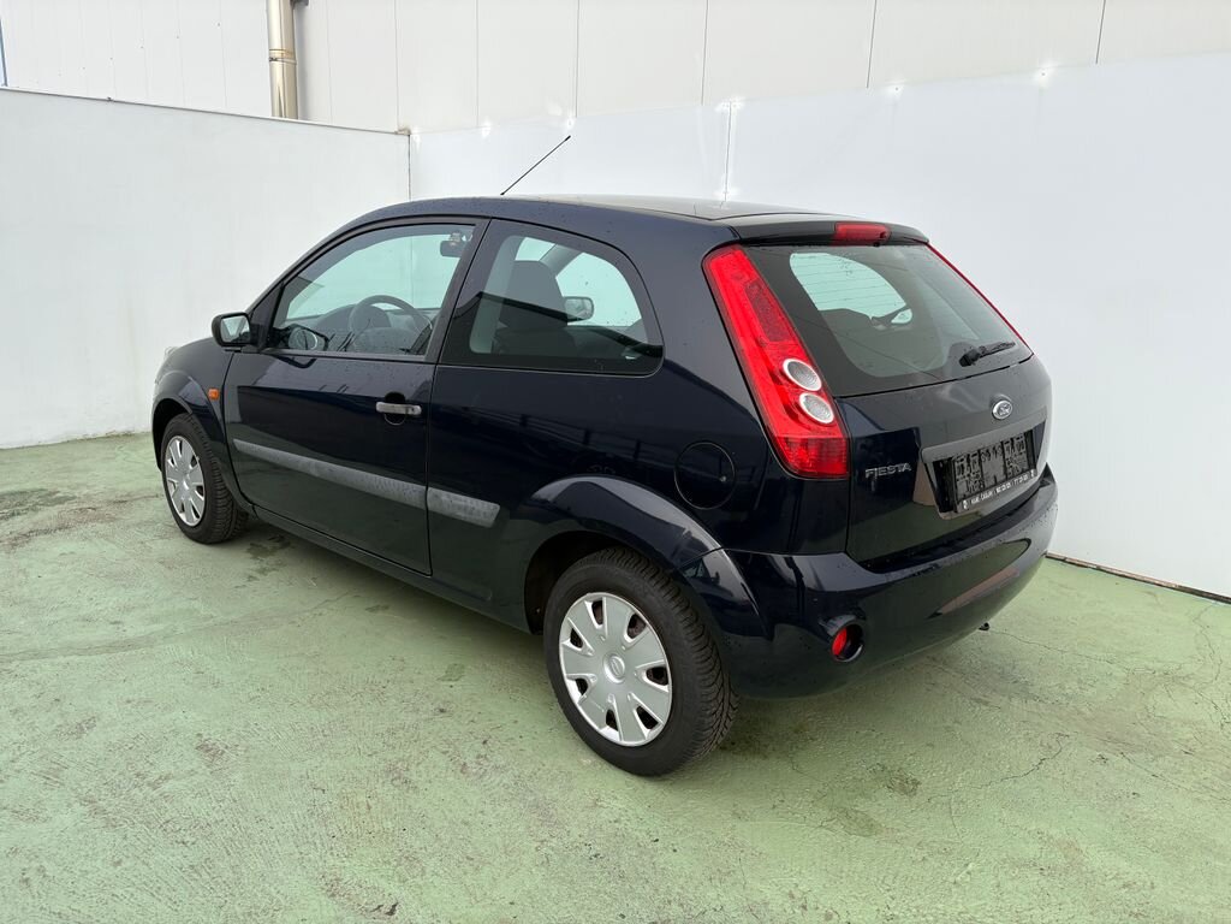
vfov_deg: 53.1
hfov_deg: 67.3
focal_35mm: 26
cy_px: 462
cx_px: 616
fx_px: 925
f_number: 1.6
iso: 50
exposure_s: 1/1175
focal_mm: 5.96
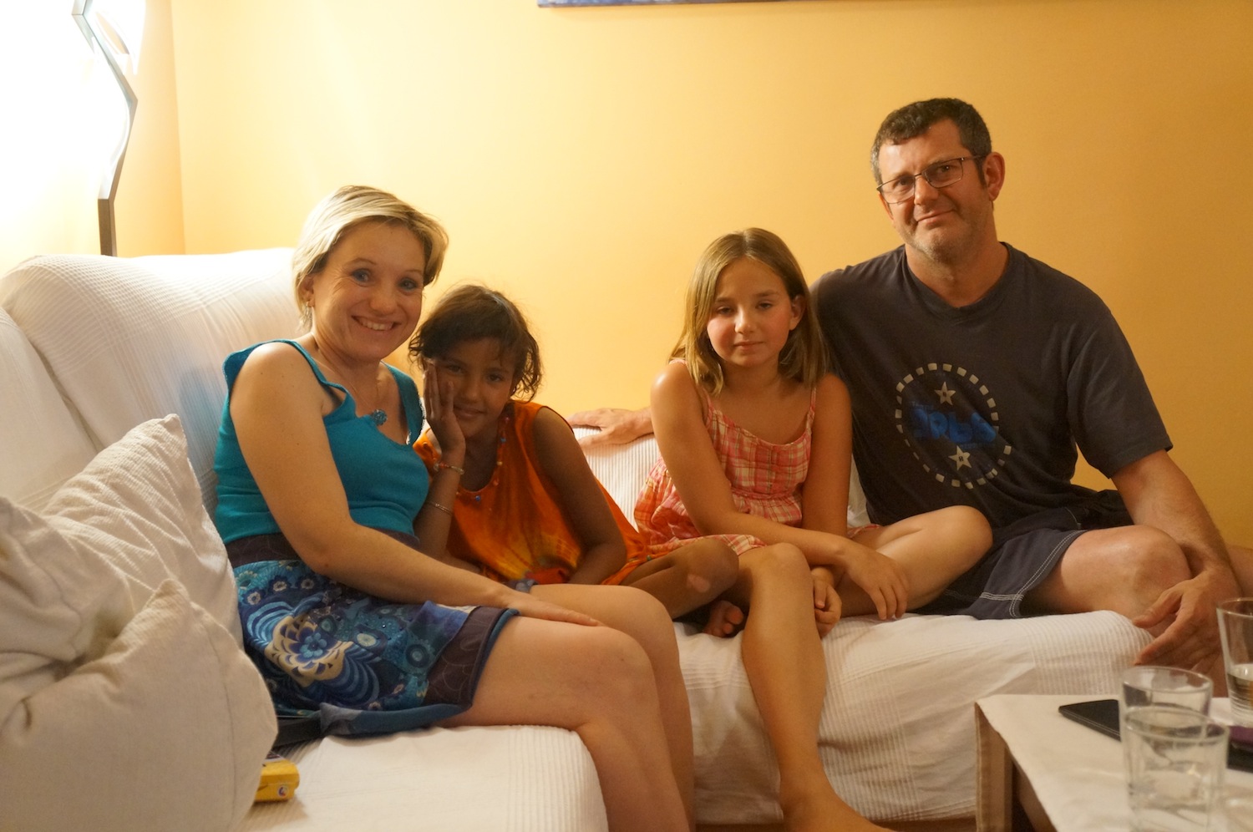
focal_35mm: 39
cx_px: 626
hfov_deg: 49.6
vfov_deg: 34.1
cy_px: 416
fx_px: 1356
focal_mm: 26
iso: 3200
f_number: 4
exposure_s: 1/80
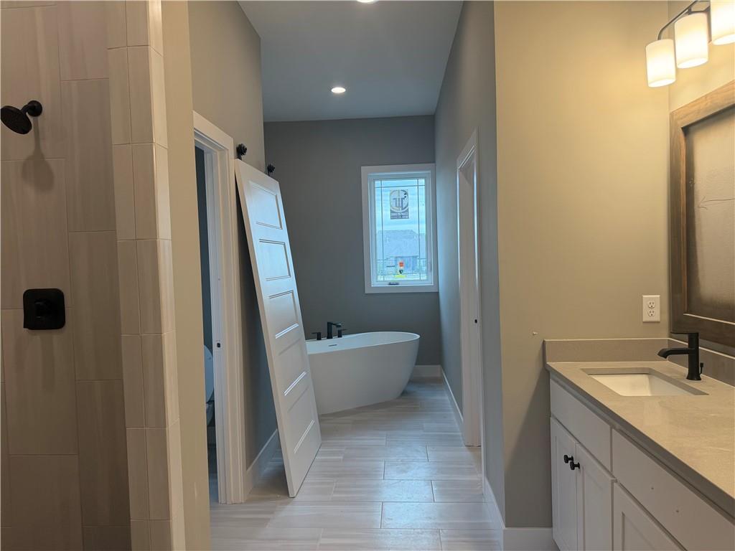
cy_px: 276
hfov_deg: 71.6
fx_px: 510
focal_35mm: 24
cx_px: 368
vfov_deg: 56.8
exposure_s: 1/182
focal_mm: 6.76
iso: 100
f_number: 1.78
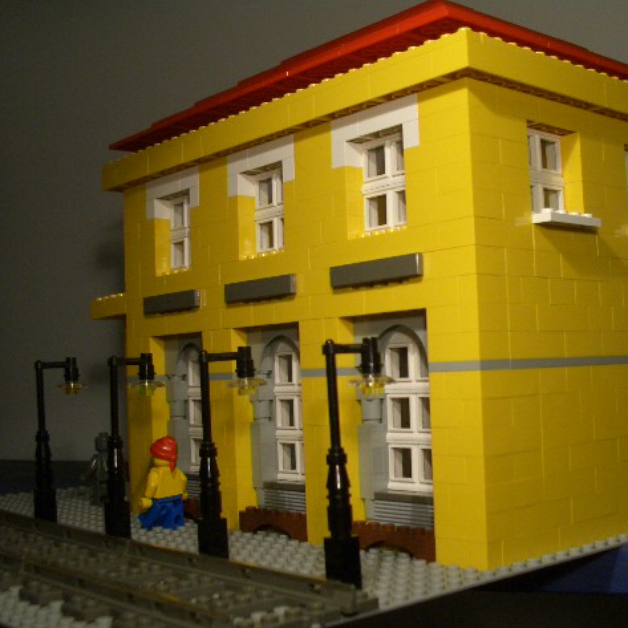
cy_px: 317
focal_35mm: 49
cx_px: 390
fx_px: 1006
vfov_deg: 34.7
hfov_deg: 34.5
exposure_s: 1/80
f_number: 2.8
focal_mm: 6.8
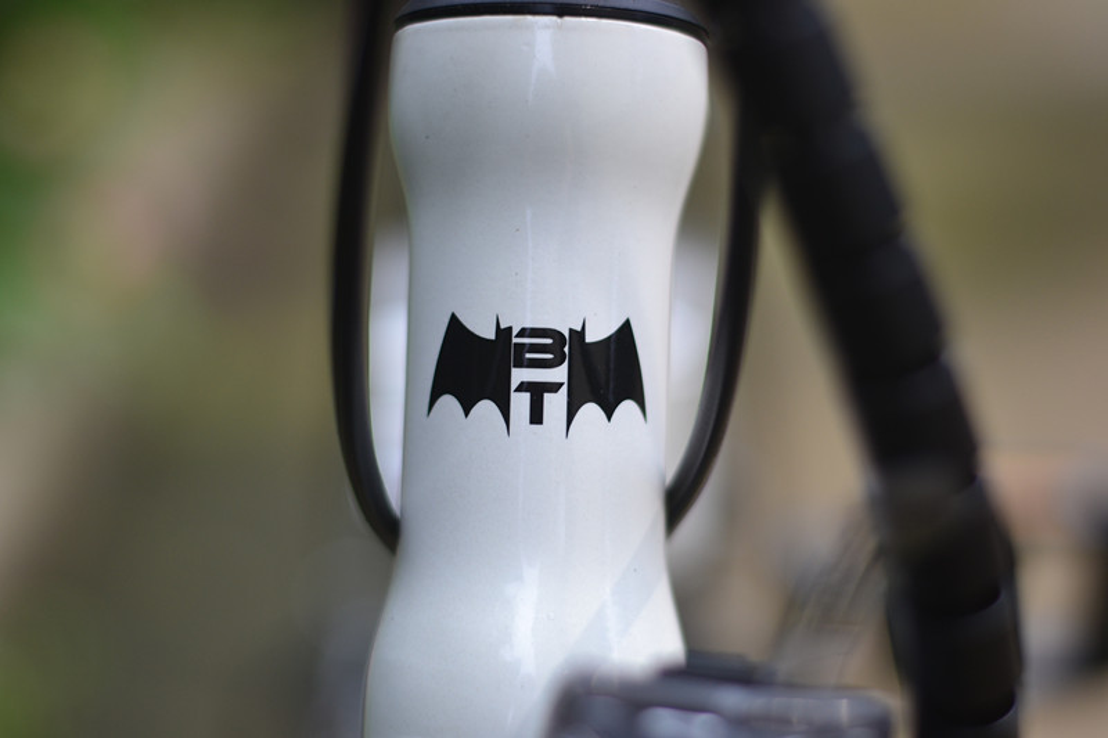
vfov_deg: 18.2
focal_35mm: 75
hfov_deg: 27.0
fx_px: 2308
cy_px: 369
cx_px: 554
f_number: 2
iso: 200
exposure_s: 1/2000
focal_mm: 50
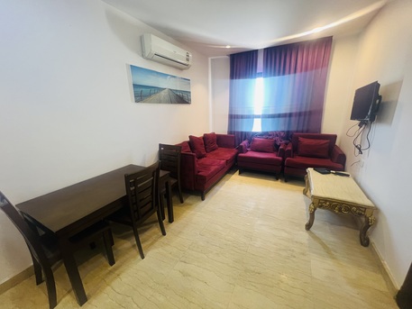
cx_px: 206
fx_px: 155
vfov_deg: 89.9
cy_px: 154
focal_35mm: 13
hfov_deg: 106.2
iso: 200
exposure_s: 1/50
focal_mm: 1.57
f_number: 1.8
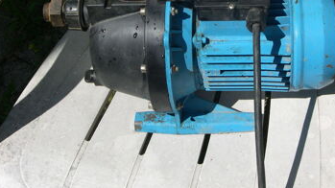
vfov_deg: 18.9
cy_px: 35
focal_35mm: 63
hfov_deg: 33.2
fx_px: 559
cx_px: 203
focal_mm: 9
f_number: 8
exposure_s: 1/274
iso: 100
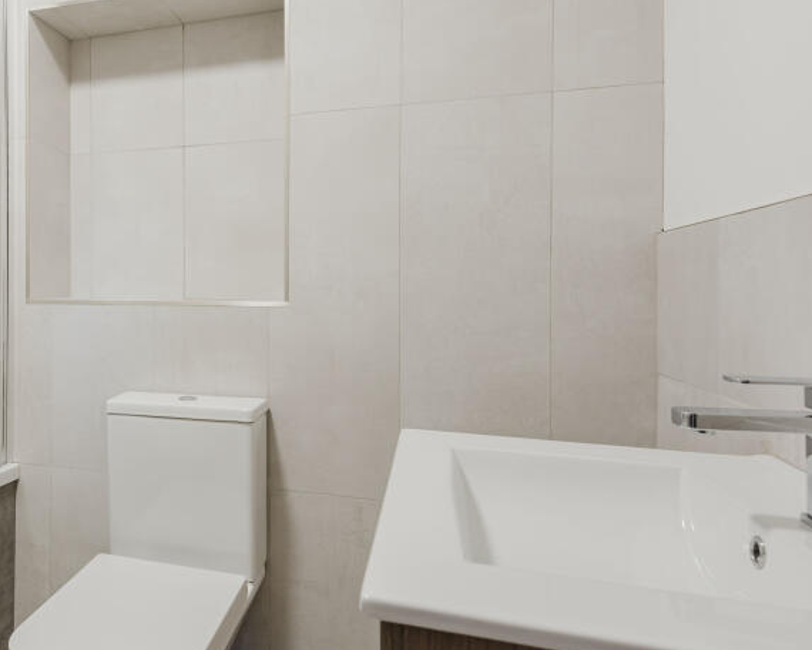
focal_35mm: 27
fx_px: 649
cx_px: 192
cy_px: 289
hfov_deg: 60.2
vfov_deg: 53.1
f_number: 8
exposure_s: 1/8
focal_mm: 16
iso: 100
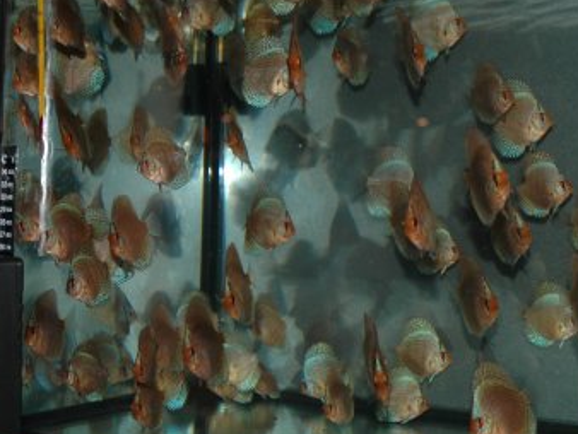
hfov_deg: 31.0
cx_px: 398
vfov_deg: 23.8
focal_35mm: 62
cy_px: 191
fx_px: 1031
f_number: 4
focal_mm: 29
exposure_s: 1/60
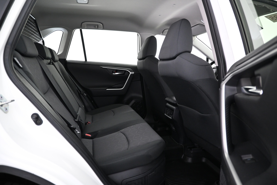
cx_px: 138
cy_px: 92
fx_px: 185
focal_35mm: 24
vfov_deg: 53.1
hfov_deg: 73.7
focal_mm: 16
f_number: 3.5
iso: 1600
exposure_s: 1/20
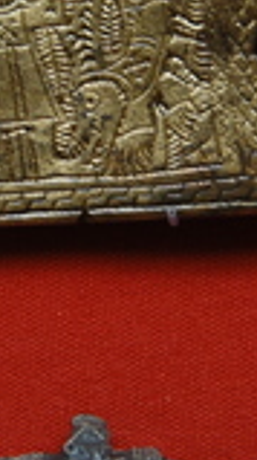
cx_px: 20
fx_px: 5028
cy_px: 69
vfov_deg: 5.2
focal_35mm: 413
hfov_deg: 2.9
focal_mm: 95
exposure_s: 1/4
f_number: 5.3
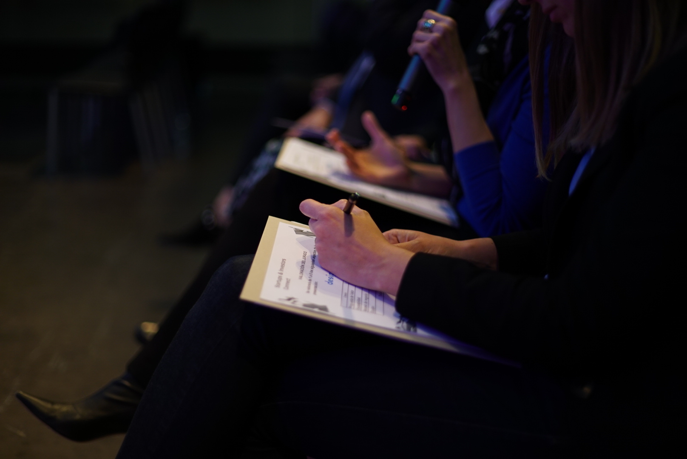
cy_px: 230
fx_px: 955
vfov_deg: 27.0
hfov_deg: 39.6
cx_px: 344
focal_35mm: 50
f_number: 1.4
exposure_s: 1/125
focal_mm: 50
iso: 640
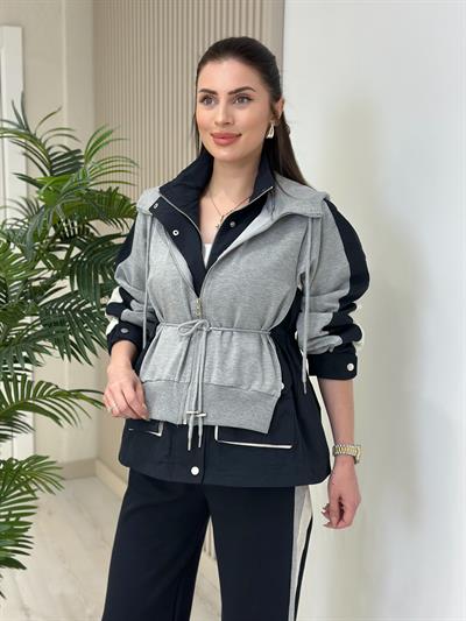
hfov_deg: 30.3
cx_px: 233
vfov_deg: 39.6
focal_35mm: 48
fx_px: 861
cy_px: 310
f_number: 1.78
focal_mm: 6.86
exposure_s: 1/100
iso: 64
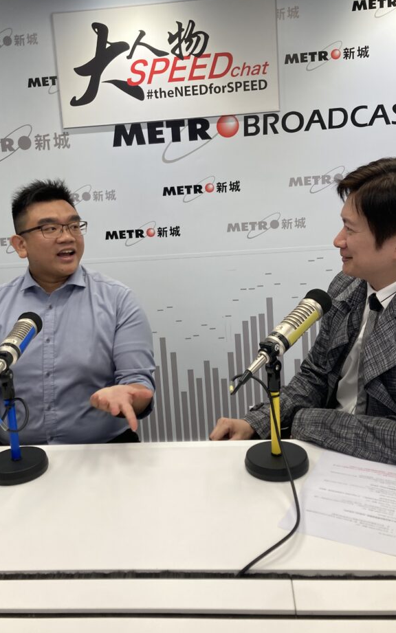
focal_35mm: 33
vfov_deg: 58.1
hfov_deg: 38.3
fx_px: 570
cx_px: 184
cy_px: 298
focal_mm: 3.99
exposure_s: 1/100
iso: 64
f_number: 1.8
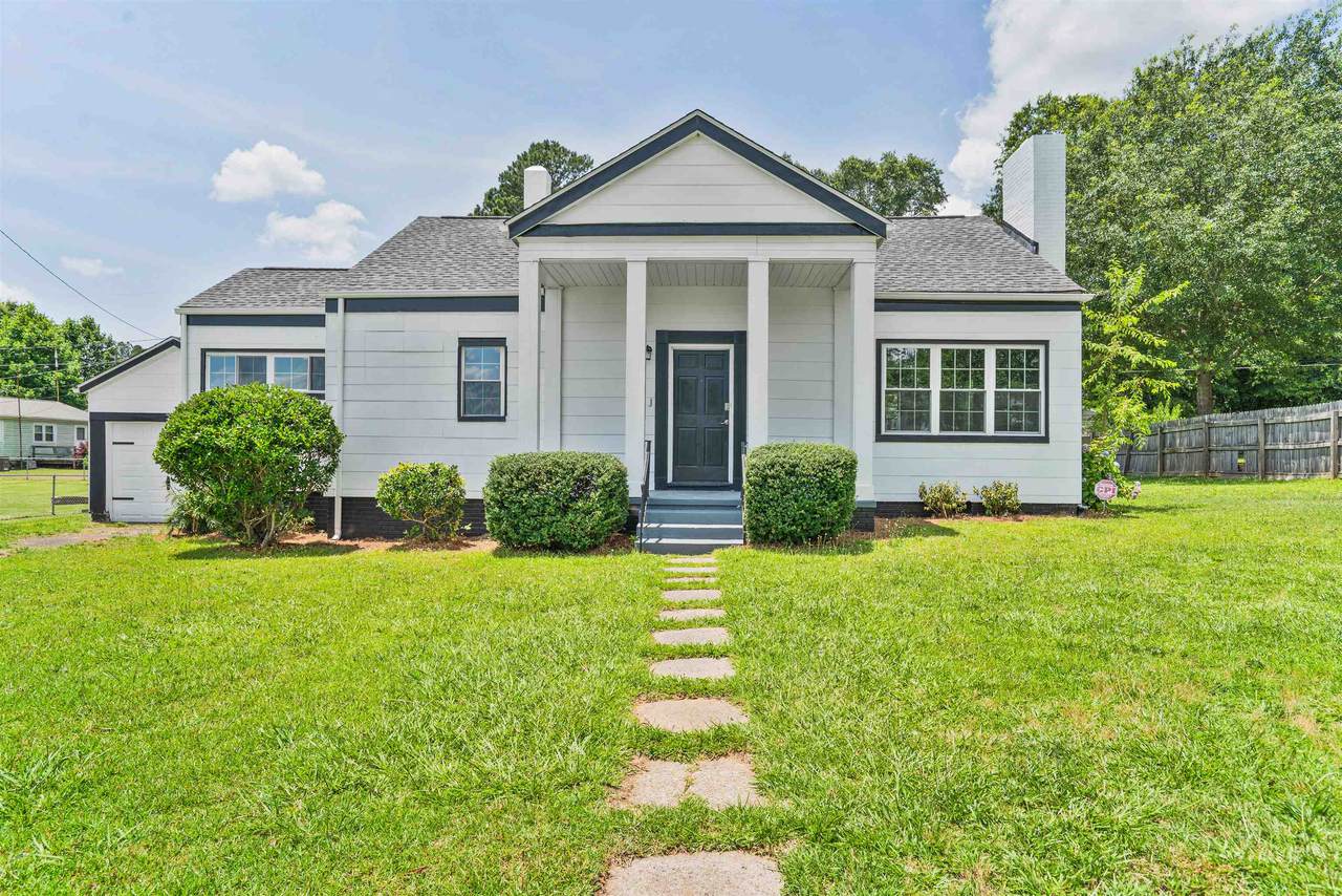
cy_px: 448
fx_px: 783
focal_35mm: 21
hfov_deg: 81.2
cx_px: 671
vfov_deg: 59.5
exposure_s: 1/200
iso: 100
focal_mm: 21
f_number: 8
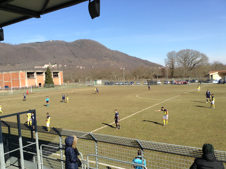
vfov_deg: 42.8
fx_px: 215
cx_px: 113
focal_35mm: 33
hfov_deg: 55.4
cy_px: 84
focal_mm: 3.3
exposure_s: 1/1259
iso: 25
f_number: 2.4
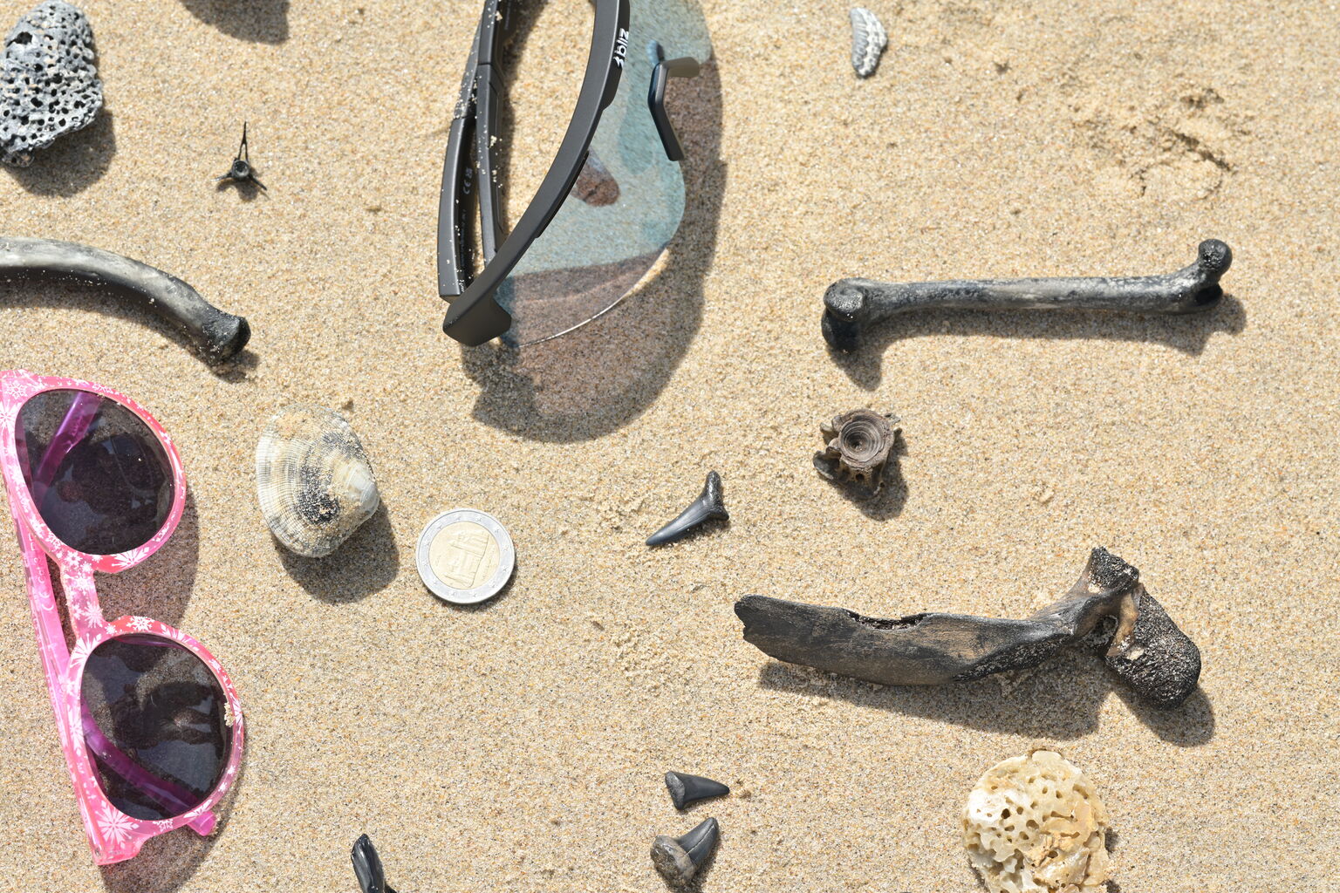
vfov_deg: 10.2
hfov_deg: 15.2
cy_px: 446
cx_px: 670
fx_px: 5025
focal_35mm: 135
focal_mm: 135
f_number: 8
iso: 64
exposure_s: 1/100
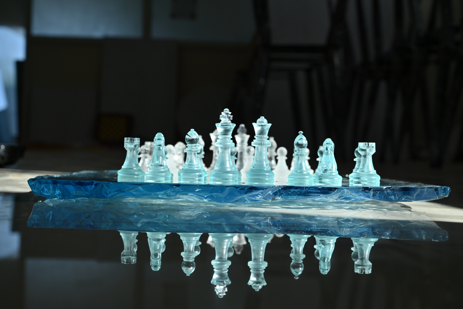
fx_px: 669
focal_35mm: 52
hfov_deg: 38.2
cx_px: 232
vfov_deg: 26.0
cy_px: 154
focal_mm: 52
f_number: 8
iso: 320
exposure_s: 1/500
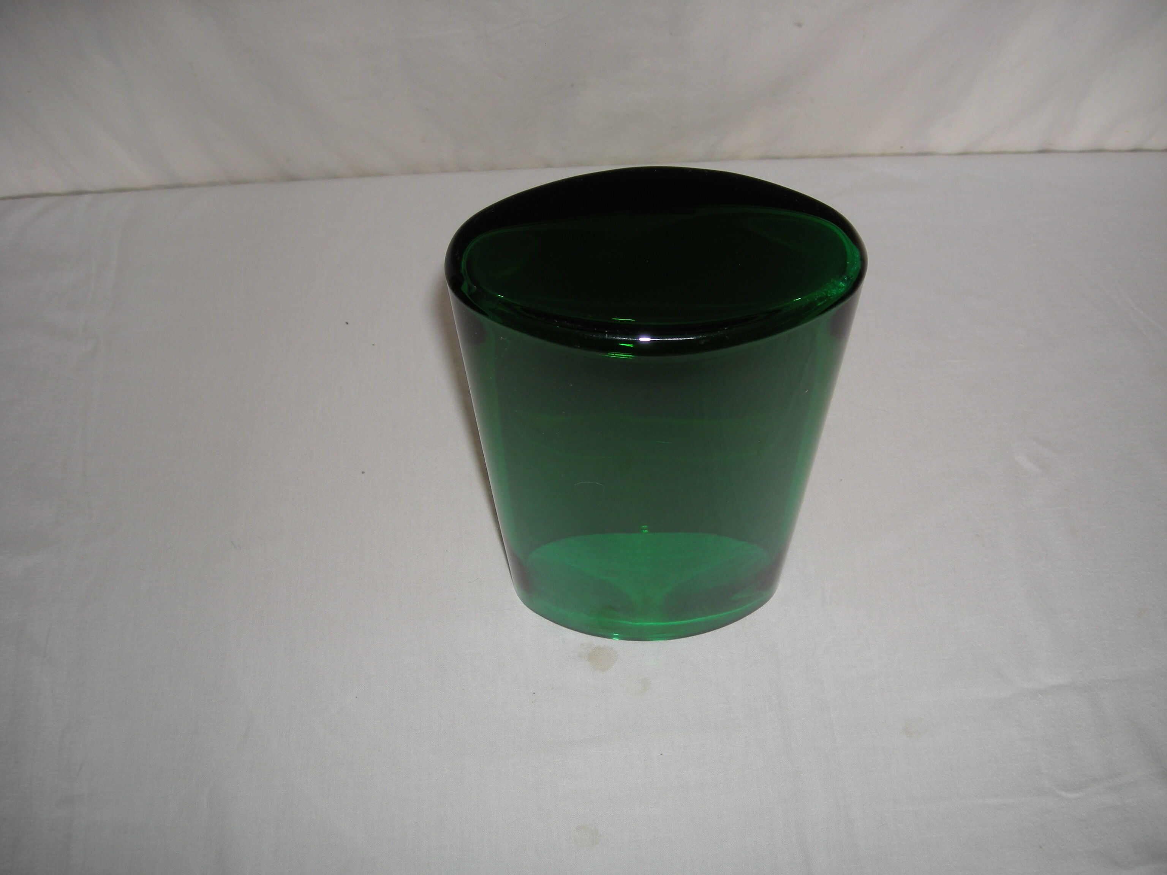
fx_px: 1180
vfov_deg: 40.7
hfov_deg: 52.6
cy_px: 438
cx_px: 584
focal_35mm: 35
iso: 50
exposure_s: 1/50.4
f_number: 2.8
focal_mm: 5.7
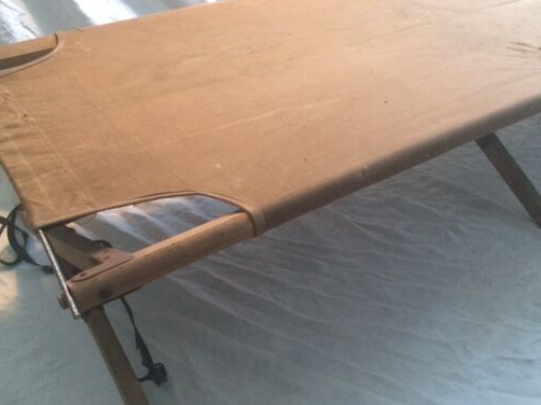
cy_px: 222
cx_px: 264
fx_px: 578
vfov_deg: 38.6
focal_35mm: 37
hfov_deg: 50.2
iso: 250
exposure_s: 1/17
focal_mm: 4.15
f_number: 2.2
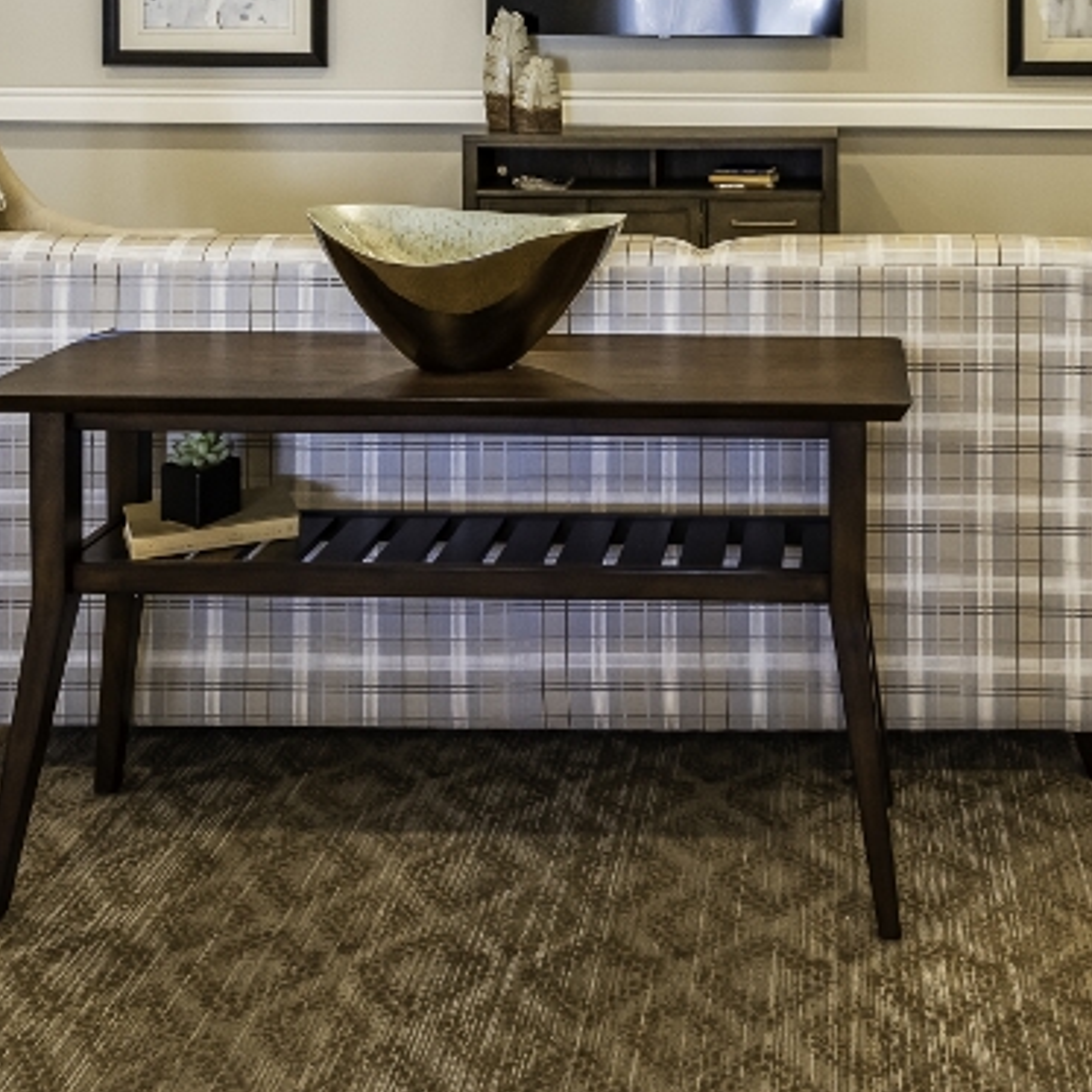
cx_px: 706
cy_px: 145
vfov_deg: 37.8
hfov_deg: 39.7
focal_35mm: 42
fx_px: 1499
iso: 800
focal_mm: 18
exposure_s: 1/30
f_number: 6.3
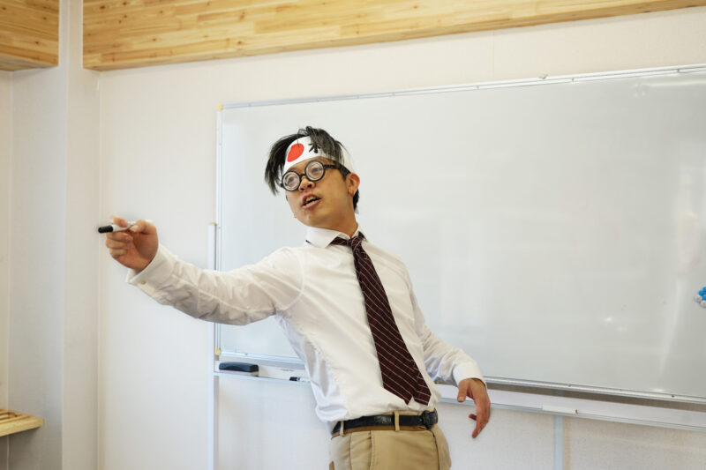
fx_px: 961
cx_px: 353
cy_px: 235
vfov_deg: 27.5
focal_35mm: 49
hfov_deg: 40.4
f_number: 4.5
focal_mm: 49
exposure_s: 1/60
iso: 160
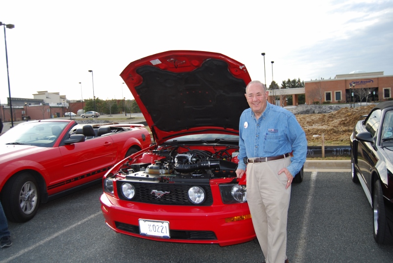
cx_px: 196
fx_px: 361
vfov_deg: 40.1
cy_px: 132
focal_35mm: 33
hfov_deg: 57.2
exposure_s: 1/125
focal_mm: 22
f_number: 3.8
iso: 100
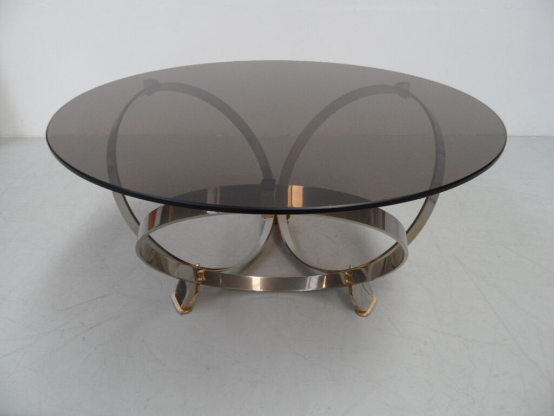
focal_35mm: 24
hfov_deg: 71.6
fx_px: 384
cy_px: 208
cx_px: 277
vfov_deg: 56.8
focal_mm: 3.9
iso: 120
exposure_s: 1/30
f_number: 3.2
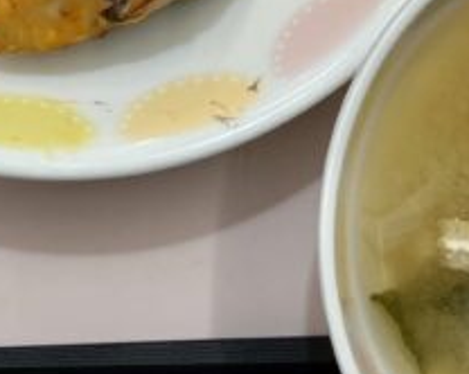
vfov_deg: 14.8
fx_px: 1401
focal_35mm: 101
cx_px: 77
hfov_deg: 18.8
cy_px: -63
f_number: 1.8
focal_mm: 3.99
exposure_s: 1/121
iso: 64
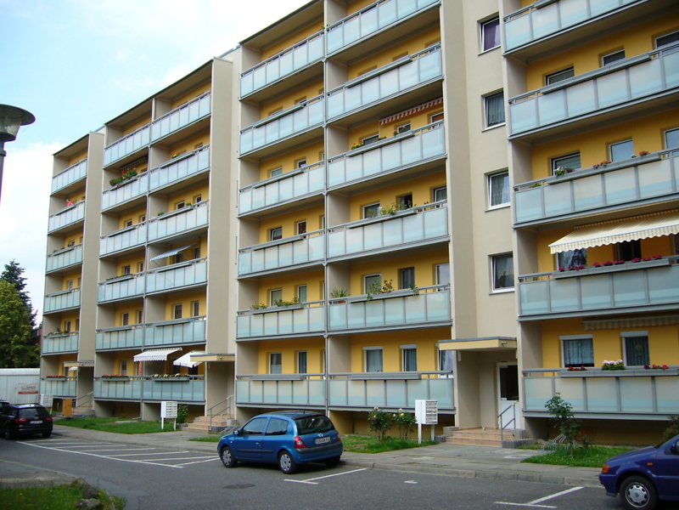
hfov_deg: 52.6
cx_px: 340
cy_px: 255
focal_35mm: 35
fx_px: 687
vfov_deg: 40.7
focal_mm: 5.8
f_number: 2.8
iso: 64
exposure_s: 1/400
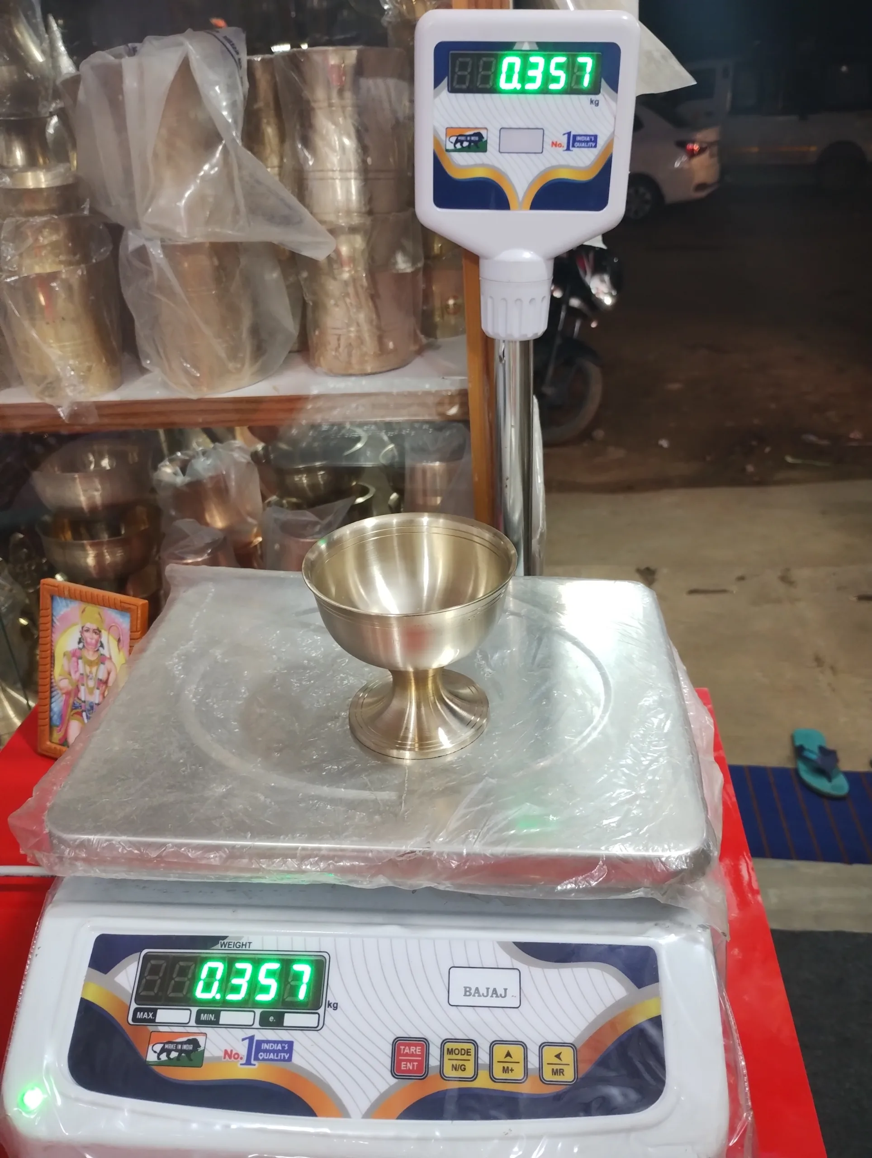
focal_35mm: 28
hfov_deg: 49.9
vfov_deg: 63.4
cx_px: 436
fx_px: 938
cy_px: 579
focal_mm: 4.27
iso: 950
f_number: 1.8
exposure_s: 1/50
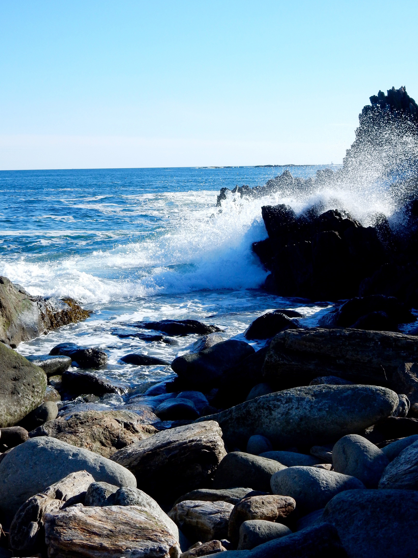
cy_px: 279
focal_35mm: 71
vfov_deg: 27.4
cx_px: 209
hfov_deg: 20.7
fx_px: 1143
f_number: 4.8
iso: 125
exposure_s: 1/800
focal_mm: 12.6
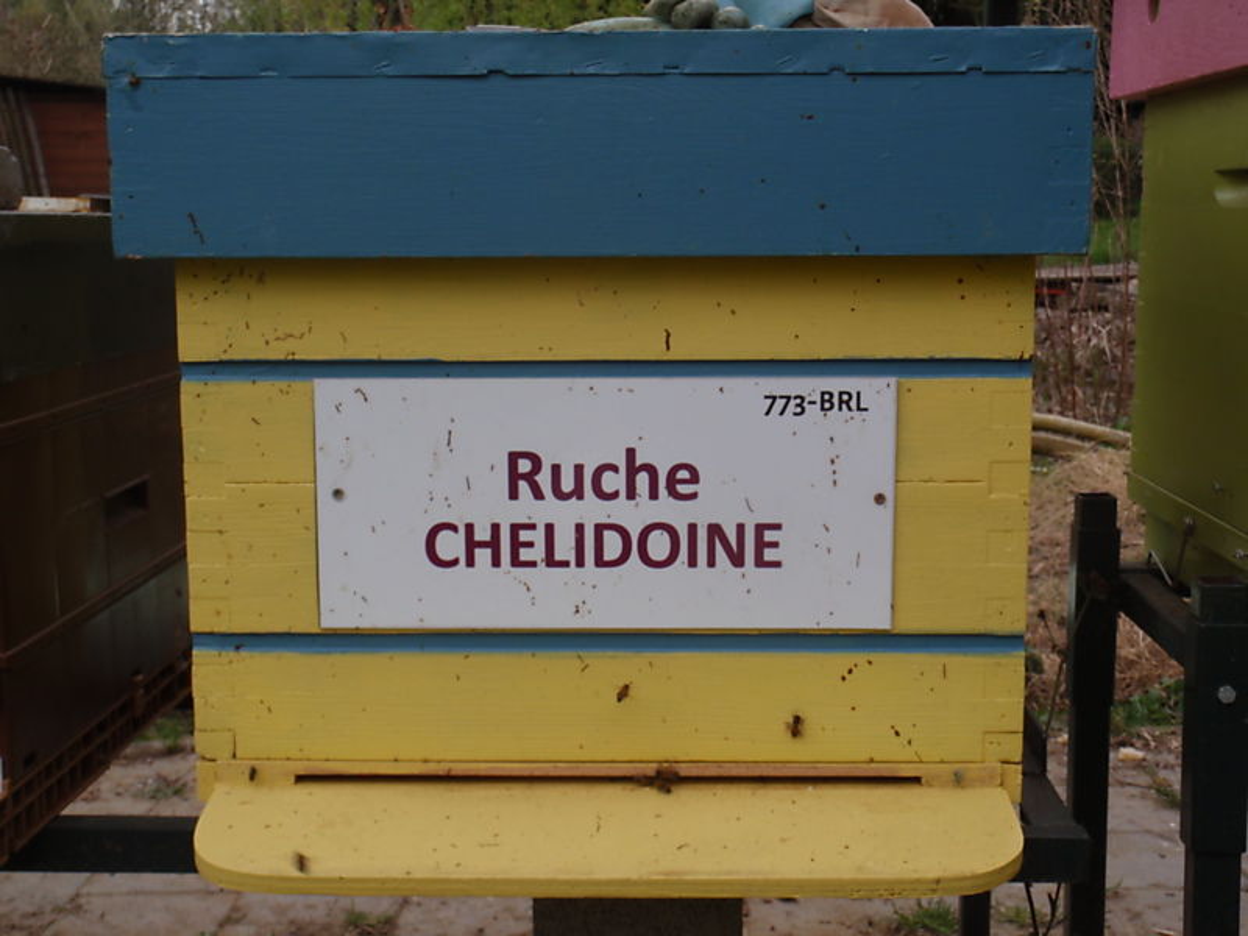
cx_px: 624
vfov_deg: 30.3
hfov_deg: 39.7
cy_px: 468
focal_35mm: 48
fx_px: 1731
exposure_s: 1/125
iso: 64
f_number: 4.2
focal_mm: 8.69
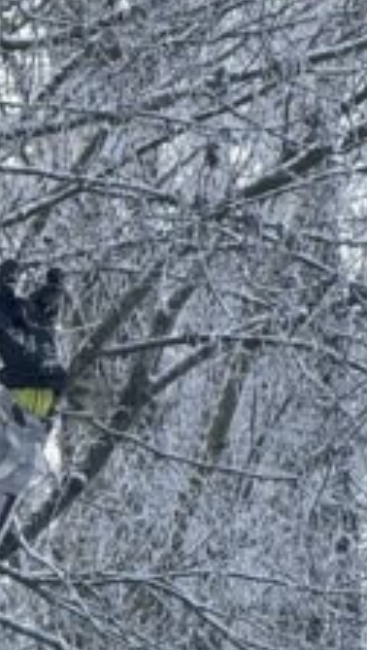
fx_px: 10328
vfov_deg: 3.6
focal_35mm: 599
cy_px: 939
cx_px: -387
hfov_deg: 2.0
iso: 50
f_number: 2.8
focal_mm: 15.66
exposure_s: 1/514
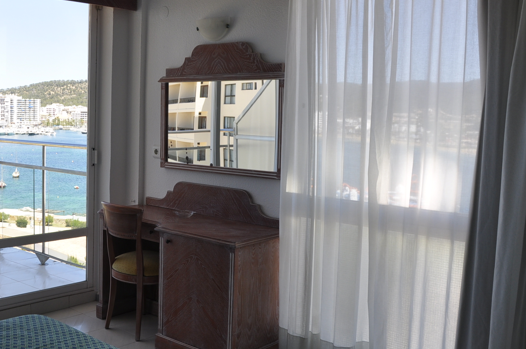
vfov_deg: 31.8
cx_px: 168
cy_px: 156
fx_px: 613
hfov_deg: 45.6
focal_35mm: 42
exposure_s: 1/160
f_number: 9
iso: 200
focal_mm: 18
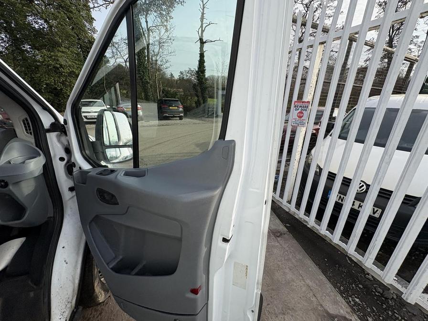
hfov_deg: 102.1
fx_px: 173
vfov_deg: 85.7
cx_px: 214
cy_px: 160
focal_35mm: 14
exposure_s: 1/956
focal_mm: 2.22
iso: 40
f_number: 2.2
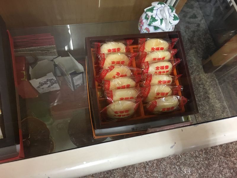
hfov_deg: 61.7
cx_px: 118
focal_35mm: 29
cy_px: 89
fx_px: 199
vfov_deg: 48.2
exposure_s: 1/15
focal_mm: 4.15
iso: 80
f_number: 2.2
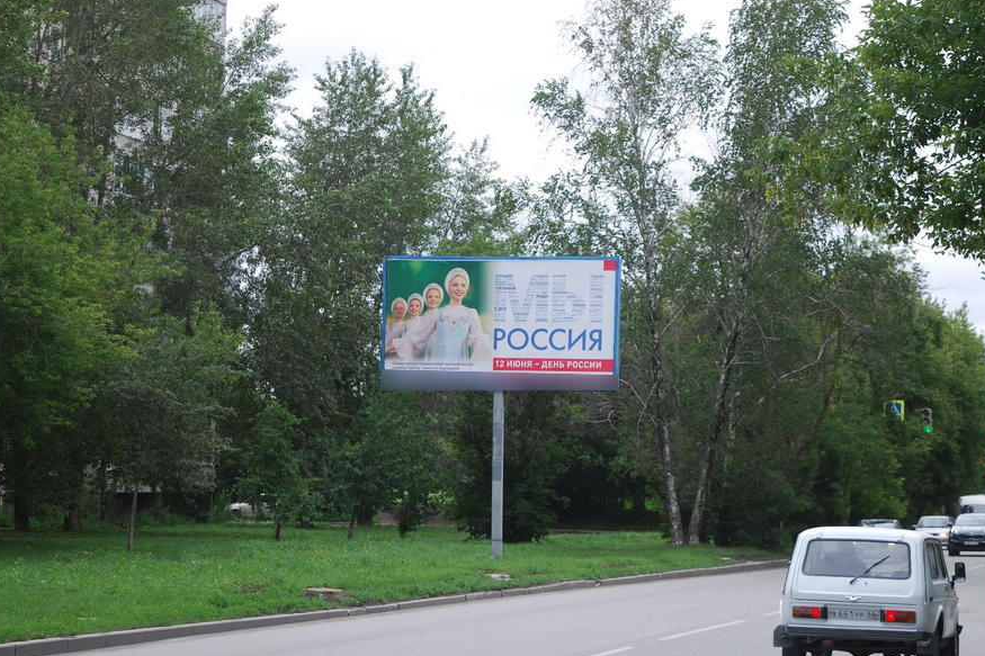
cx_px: 503
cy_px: 325
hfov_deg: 22.0
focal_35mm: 93
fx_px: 2532
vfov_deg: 14.8
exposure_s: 1/125
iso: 100
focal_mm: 55
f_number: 5.6
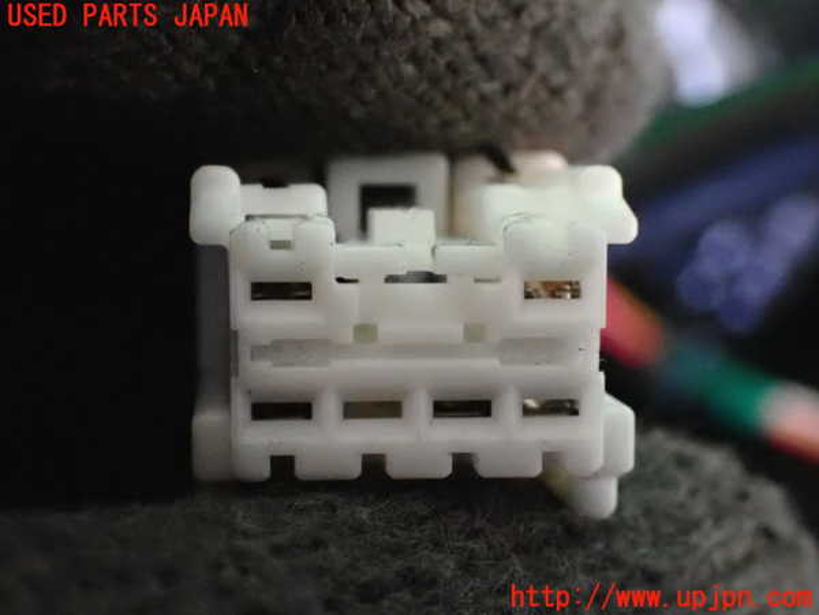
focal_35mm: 67
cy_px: 308
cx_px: 410
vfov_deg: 21.9
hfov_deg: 29.0
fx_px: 1585
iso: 5000
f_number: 3.8
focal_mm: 11.88
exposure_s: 1/60
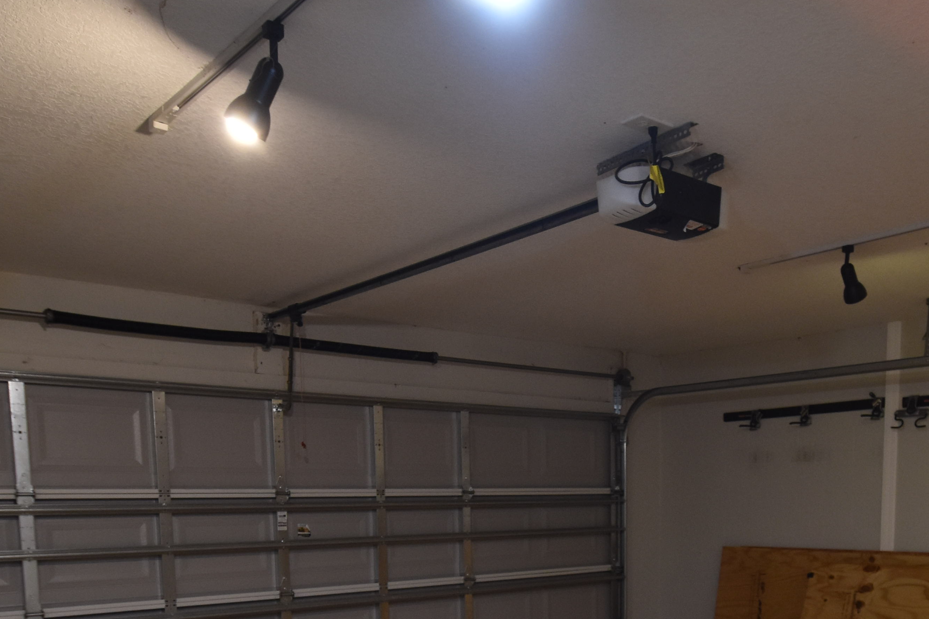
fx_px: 877
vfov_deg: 35.9
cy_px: 588
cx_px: 591
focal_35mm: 34
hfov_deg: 55.0
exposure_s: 1/45
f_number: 3.5
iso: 800
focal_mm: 10
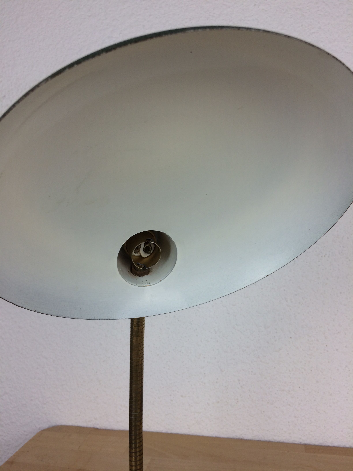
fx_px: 394
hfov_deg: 48.2
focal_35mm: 29
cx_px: 176
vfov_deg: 61.7
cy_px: 236
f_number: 2.2
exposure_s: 1/100
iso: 50
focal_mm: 4.15
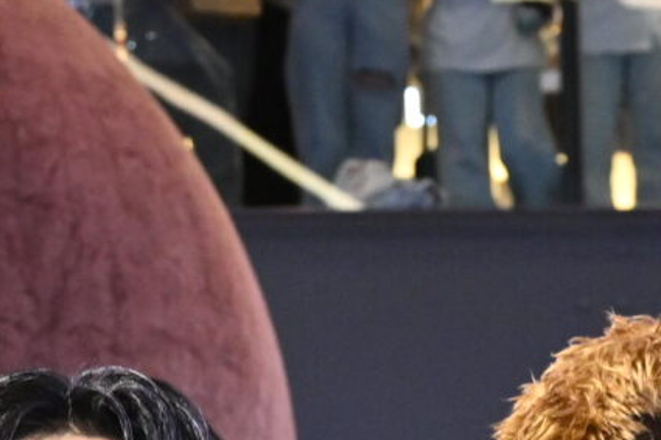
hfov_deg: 9.4
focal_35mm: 217
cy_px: 982
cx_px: -110
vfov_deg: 6.1
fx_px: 3983
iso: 1250
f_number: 5
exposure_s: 1/160
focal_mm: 36
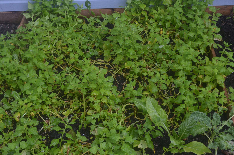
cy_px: 78
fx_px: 272
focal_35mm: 42
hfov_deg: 46.5
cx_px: 117
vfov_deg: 31.8
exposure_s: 1/60
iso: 400
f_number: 6.3
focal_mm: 28
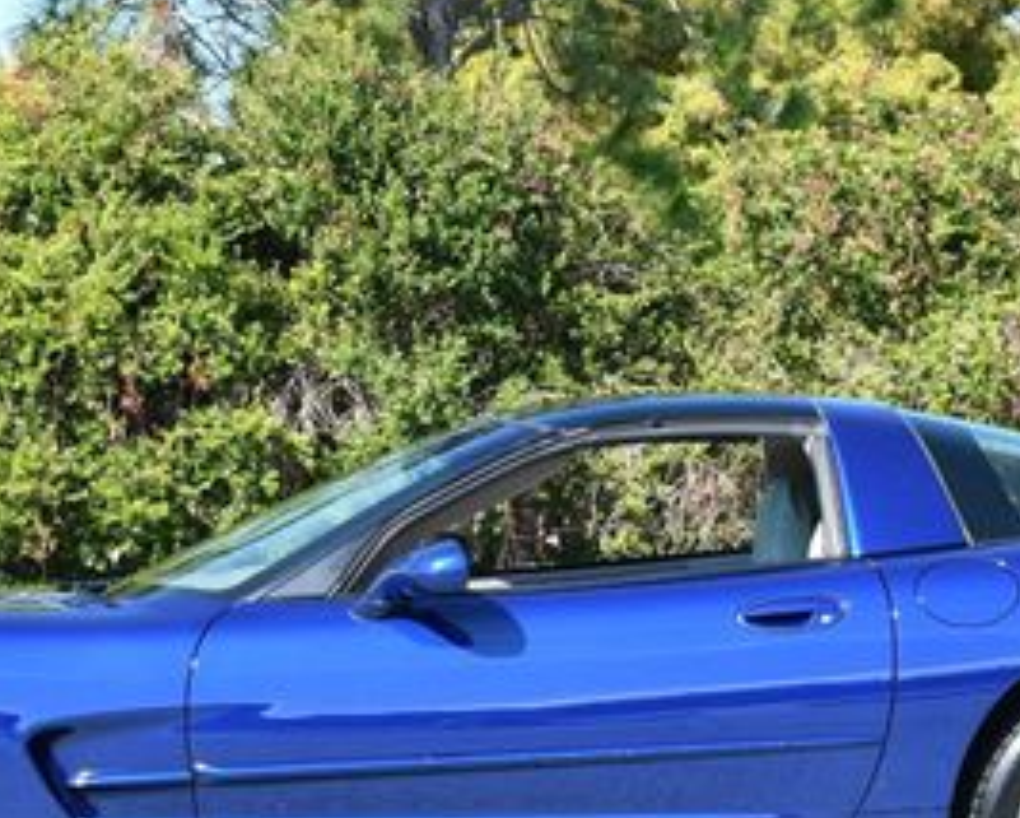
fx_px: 4350
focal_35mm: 144
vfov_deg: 10.7
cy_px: 398
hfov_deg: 13.4
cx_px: 474
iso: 200
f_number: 7.1
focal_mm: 32
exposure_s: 1/250
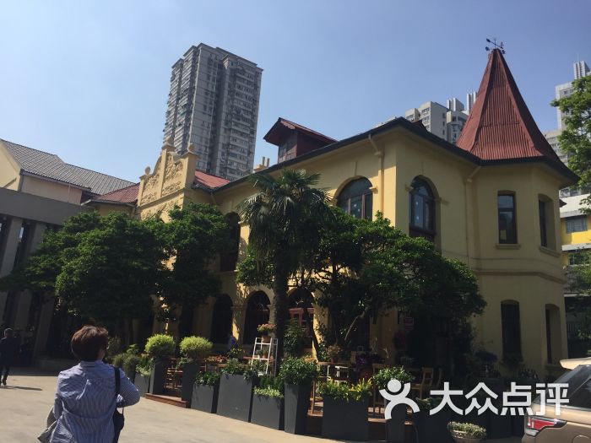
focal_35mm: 29
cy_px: 222
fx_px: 495
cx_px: 296
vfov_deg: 48.2
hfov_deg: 61.7
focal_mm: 4.15
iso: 32
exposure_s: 1/2475
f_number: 2.2
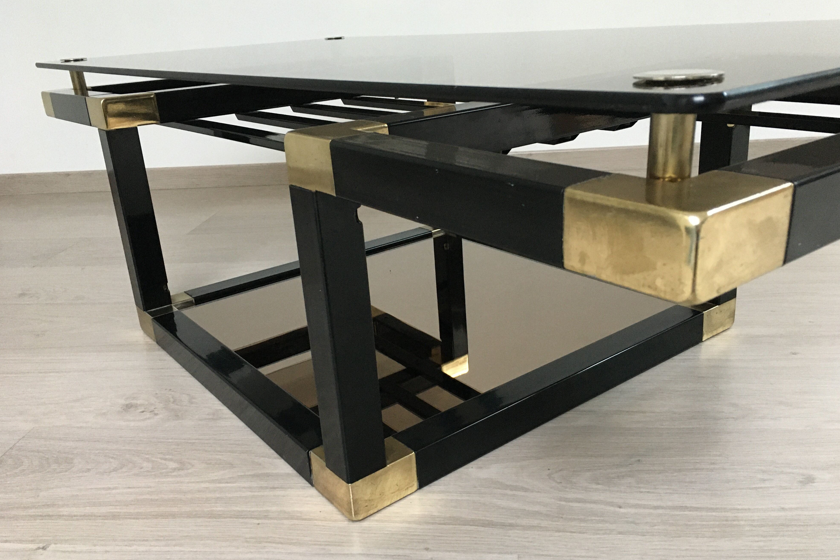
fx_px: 723
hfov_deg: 60.3
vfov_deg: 42.3
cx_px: 424
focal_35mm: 31
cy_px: 283
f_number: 2.2
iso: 200
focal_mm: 4.15
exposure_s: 1/17
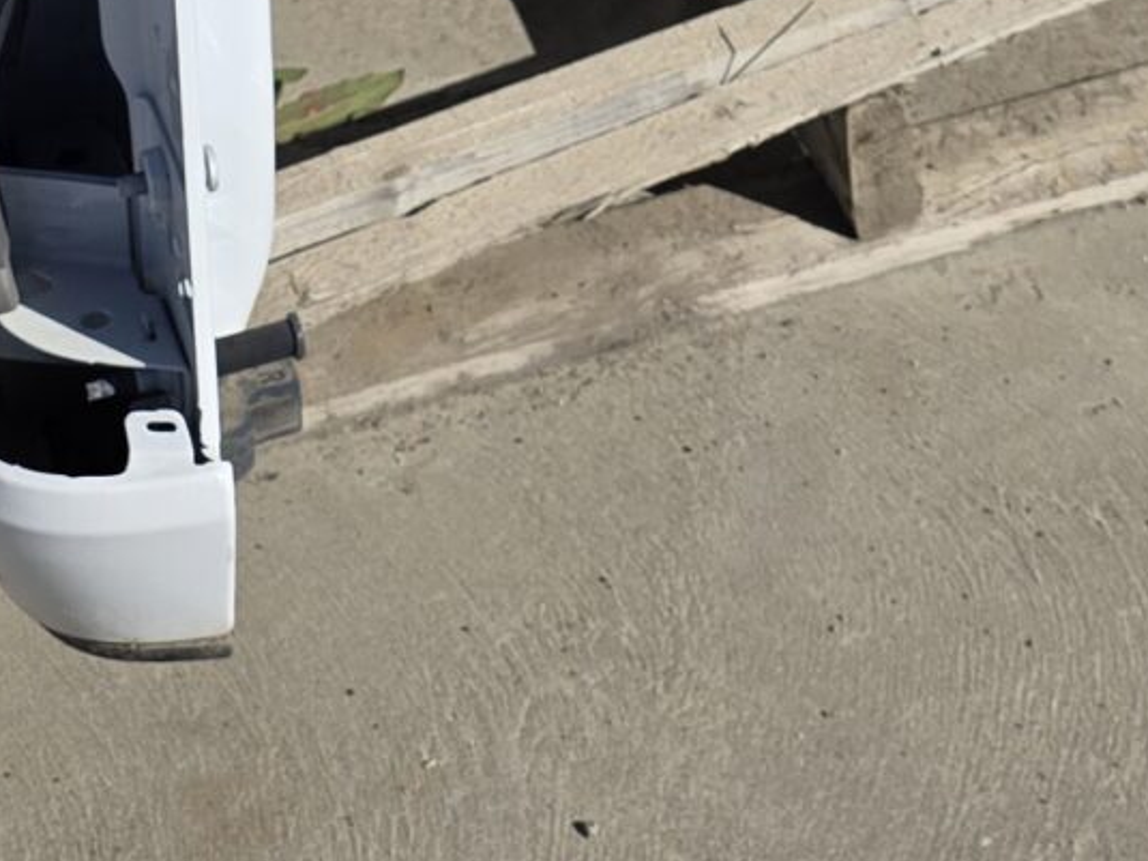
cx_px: 1041
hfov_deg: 17.6
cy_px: -754
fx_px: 3647
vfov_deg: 12.2
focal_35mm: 110
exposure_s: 1/7944
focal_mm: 6.3
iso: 64
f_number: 1.7
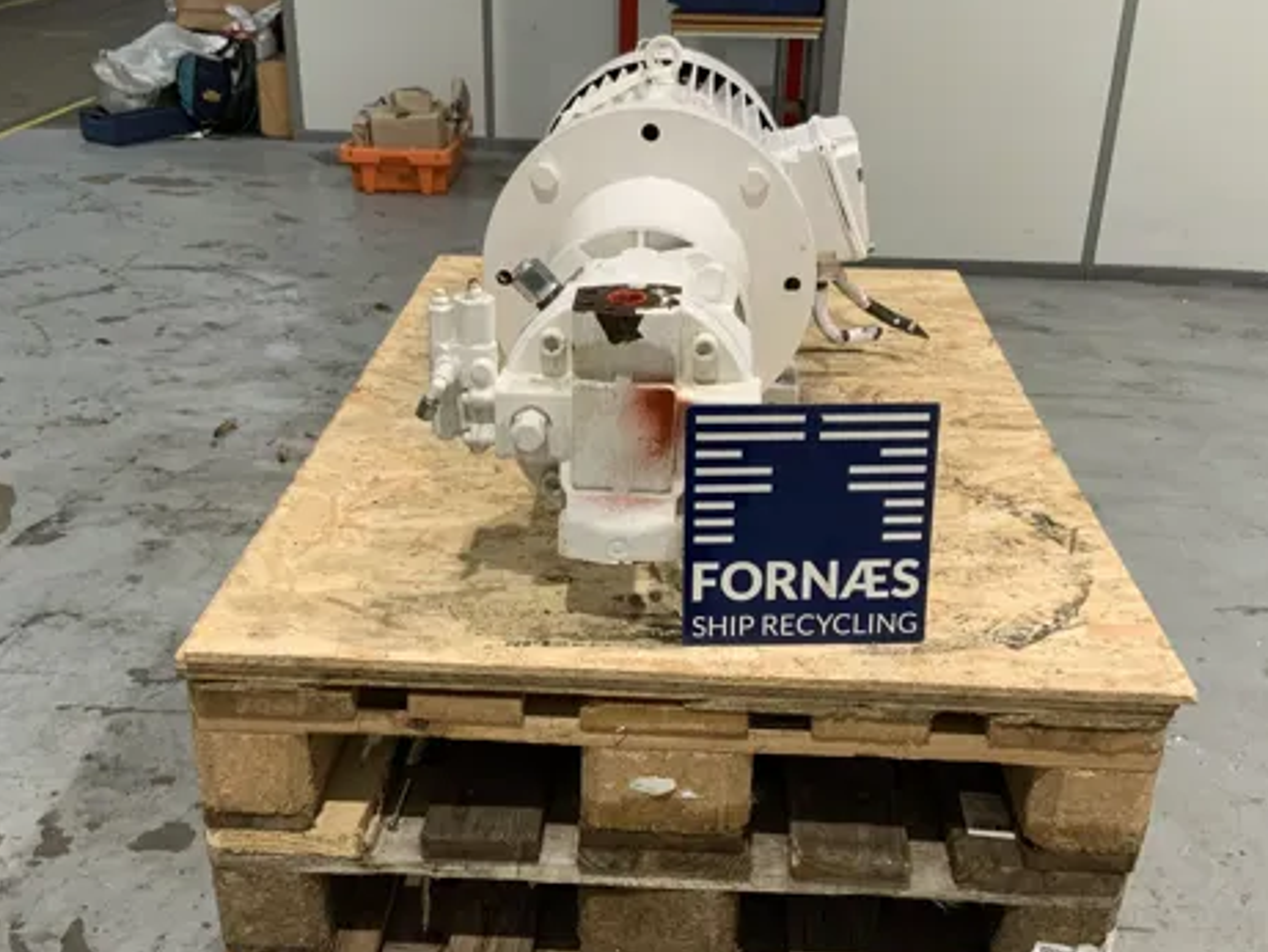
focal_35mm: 39
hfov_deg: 47.9
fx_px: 1429
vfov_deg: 36.8
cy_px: 549
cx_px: 633
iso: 125
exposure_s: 1/50
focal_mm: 3
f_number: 1.8
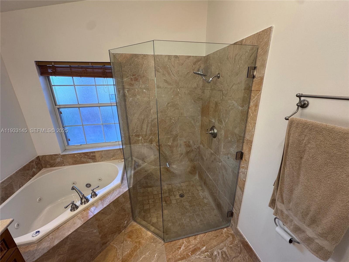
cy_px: 131
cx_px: 174
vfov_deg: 85.7
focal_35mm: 14
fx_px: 141
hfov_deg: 102.1
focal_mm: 2.22
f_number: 2.2
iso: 200
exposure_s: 1/120
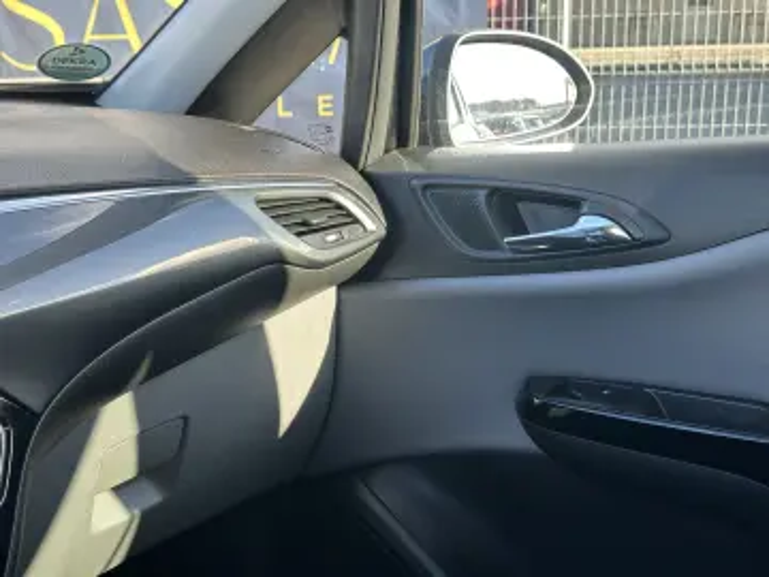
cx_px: 384
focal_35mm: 48
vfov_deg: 30.3
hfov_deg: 39.7
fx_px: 1066
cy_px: 288
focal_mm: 6.86
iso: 50
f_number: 1.78
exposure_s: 1/170
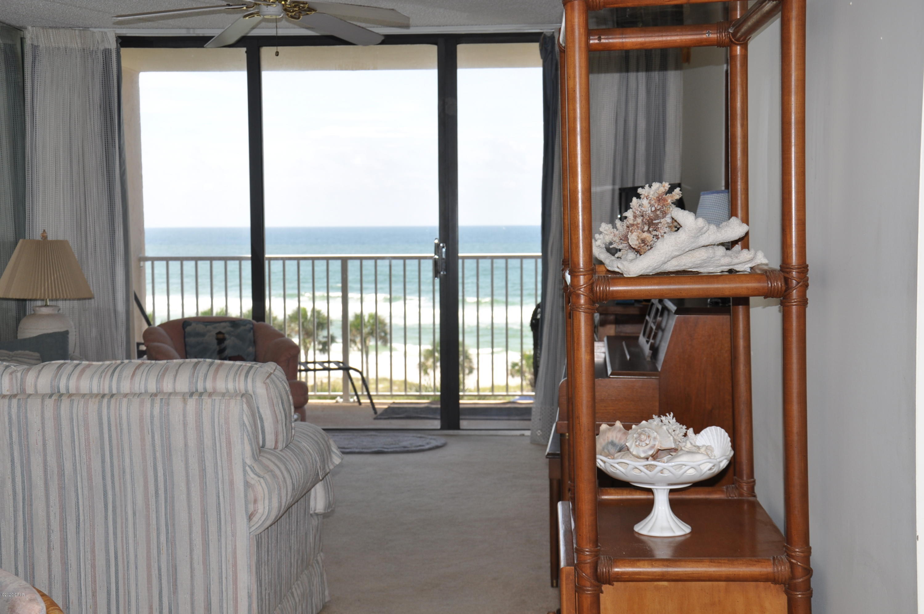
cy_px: 307
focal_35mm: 52
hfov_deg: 37.9
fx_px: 1346
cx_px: 462
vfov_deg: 25.7
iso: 200
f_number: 6.3
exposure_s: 1/200
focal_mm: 35
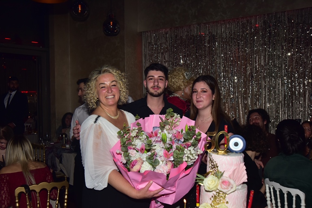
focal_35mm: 40
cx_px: 156
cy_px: 104
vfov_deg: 33.4
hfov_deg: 48.5
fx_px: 347
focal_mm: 40
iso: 400
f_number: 5
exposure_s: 1/100
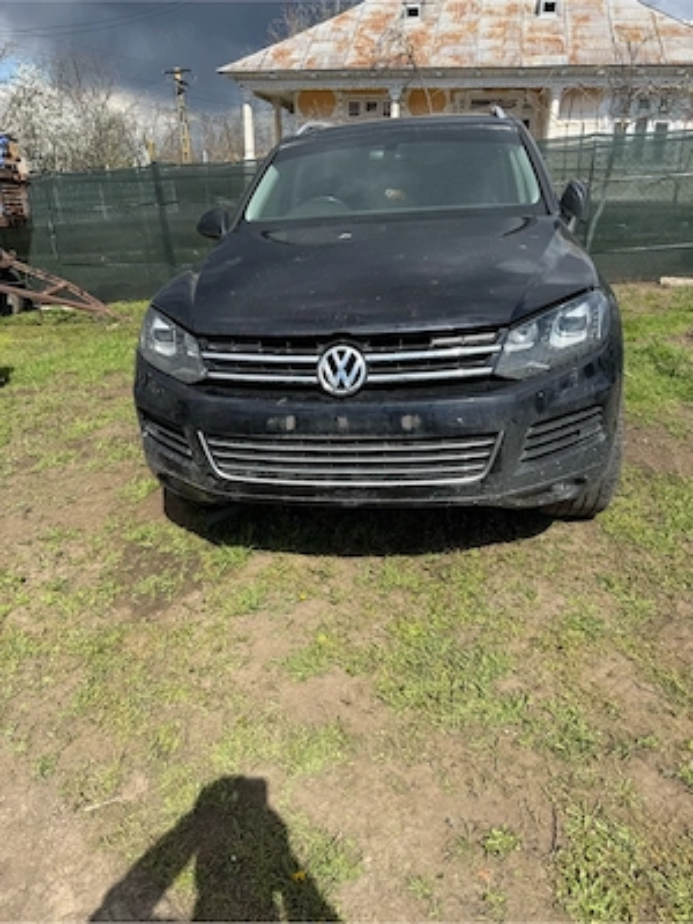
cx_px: 346
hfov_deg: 56.8
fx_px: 641
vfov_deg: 71.6
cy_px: 462
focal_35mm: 24
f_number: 1.78
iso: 80
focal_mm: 6.76
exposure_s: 1/3953
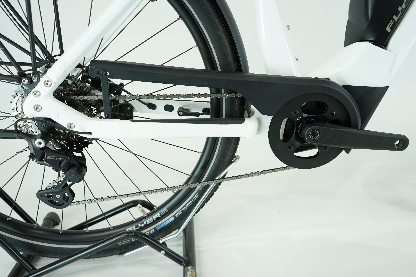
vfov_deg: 45.0
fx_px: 335
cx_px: 208
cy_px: 138
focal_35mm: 29
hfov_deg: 63.7
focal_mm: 29
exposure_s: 1/200
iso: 800
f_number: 4
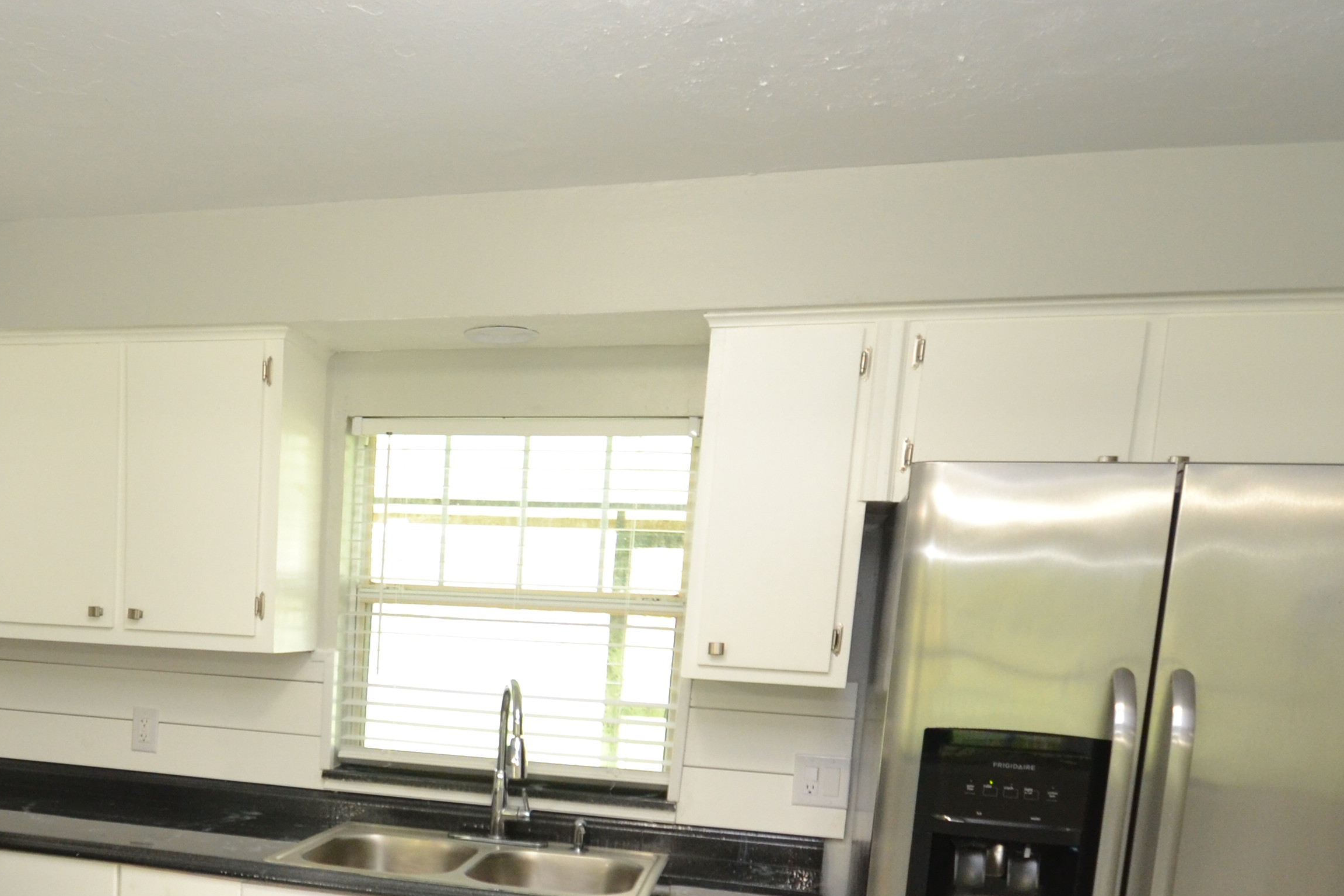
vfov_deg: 41.0
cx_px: 421
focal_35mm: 30
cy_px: 763
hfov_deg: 60.1
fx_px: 1120
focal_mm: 10
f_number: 3.5
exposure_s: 1/60
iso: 1000
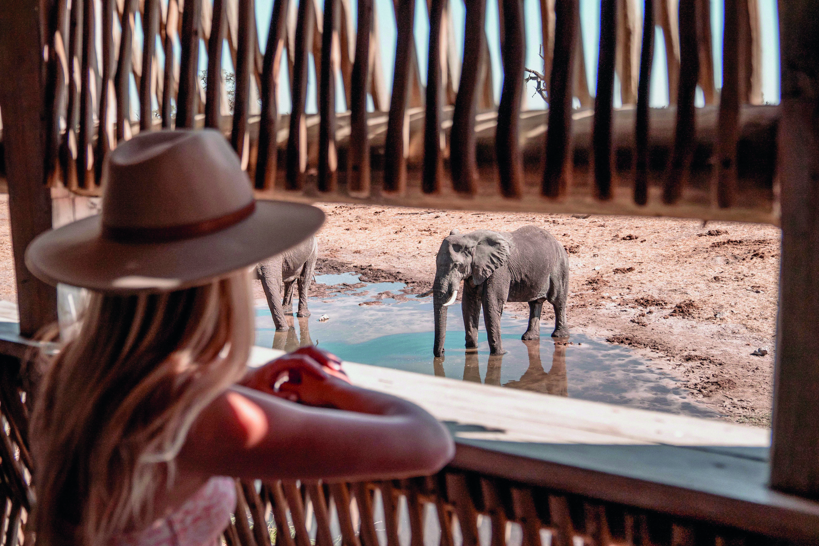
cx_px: 410
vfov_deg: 36.9
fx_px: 819
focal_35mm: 36
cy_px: 273
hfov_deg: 53.1
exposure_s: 1/2500
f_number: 2.8
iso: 100
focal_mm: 24
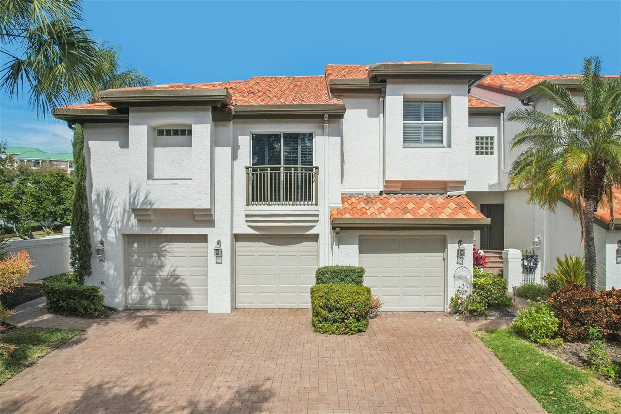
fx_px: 379
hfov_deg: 78.6
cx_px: 310
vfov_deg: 57.2
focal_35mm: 22
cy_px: 207
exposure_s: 1/2500
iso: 400
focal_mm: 8.4
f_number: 2.8
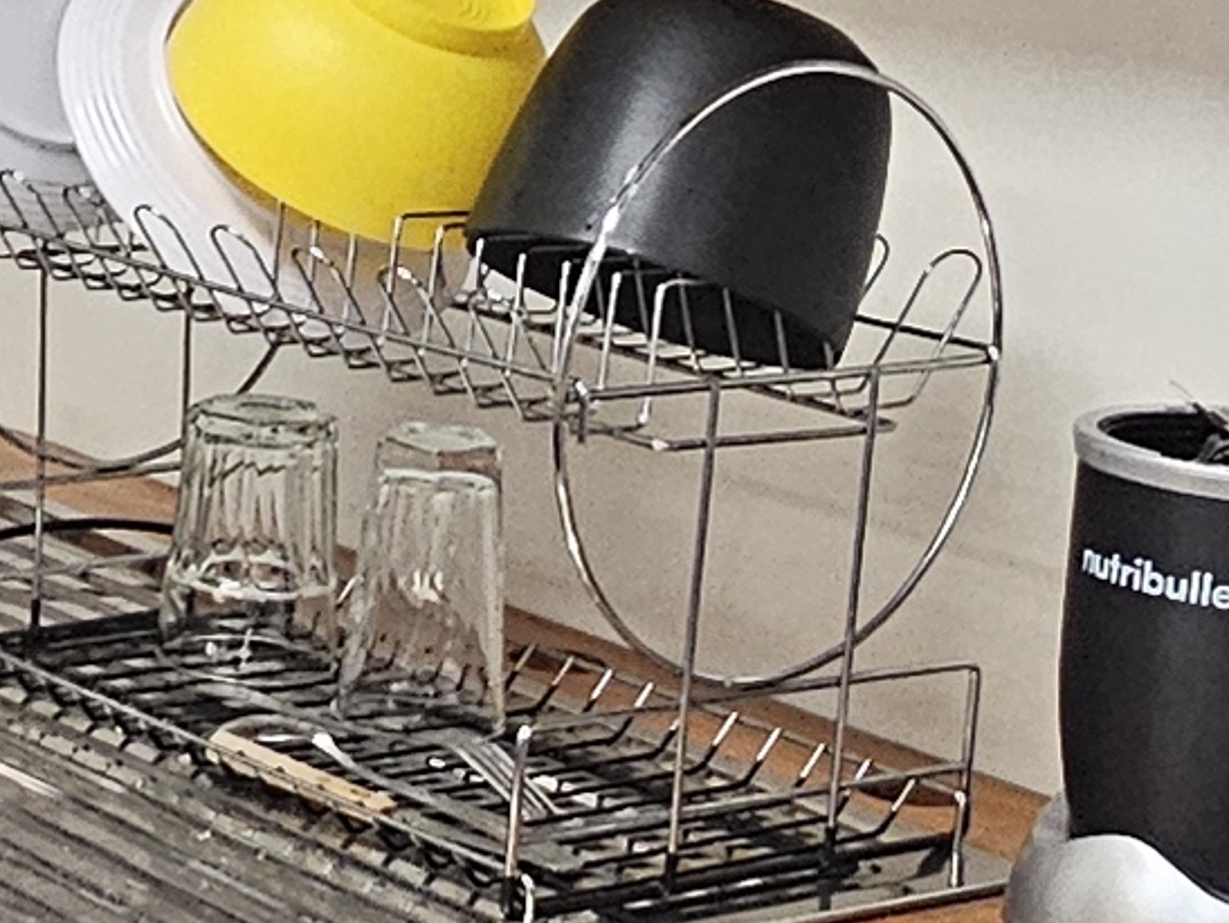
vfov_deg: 15.5
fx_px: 3375
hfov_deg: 18.5
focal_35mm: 95
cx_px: -573
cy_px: 274
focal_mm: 2.2
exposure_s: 1/50
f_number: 2.2
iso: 320
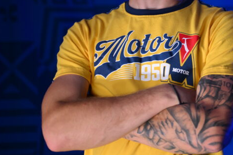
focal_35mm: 108
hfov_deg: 18.5
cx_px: 230
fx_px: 699
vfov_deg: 12.6
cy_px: 20
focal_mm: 50
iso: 500
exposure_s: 1/250
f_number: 1.8
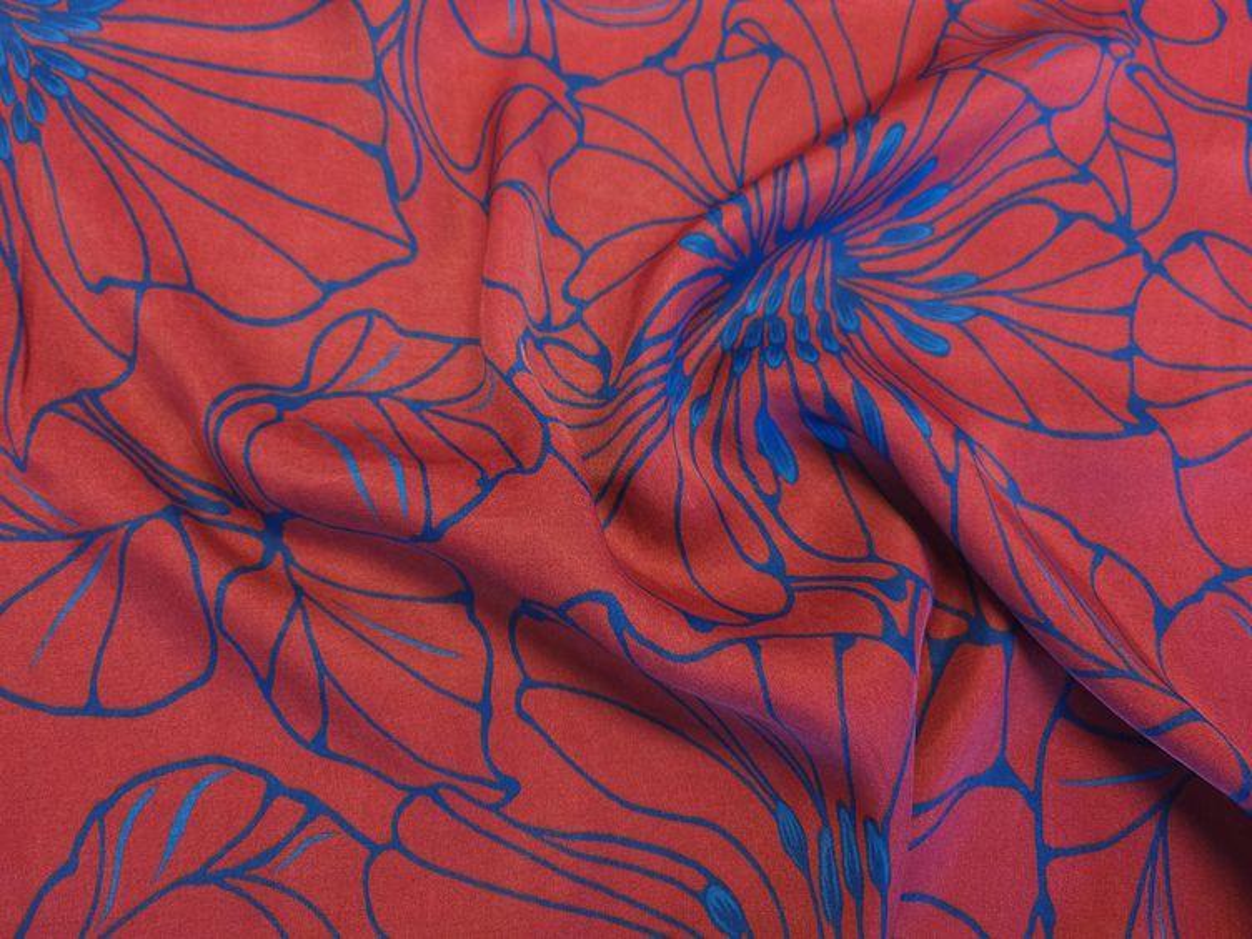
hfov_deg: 71.6
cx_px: 626
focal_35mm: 24
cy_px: 470
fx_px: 868
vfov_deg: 56.8
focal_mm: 5
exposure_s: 1/45
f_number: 1.8
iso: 125
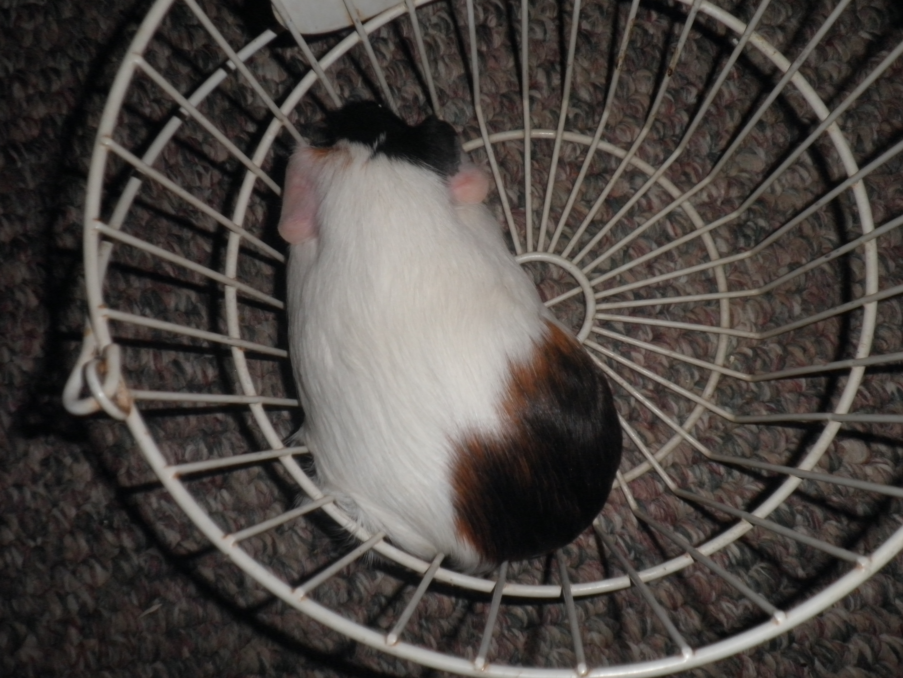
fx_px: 965
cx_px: 452
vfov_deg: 38.7
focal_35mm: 37
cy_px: 339
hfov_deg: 50.1
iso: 160
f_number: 3.1
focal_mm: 6.5
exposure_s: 1/50
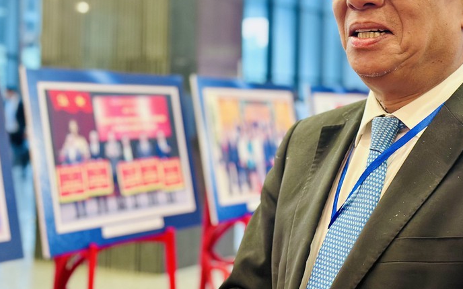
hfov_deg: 27.8
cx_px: 288
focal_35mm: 74
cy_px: 84
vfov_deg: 17.5
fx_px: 934
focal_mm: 6.86
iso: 250
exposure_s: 1/33
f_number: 1.78
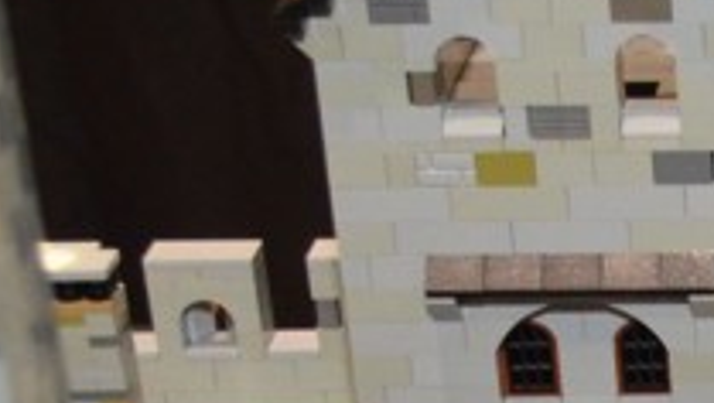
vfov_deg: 7.0
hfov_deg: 12.0
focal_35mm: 165
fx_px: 3127
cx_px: 1298
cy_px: 915
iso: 2200
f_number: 4
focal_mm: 22
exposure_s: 1/60
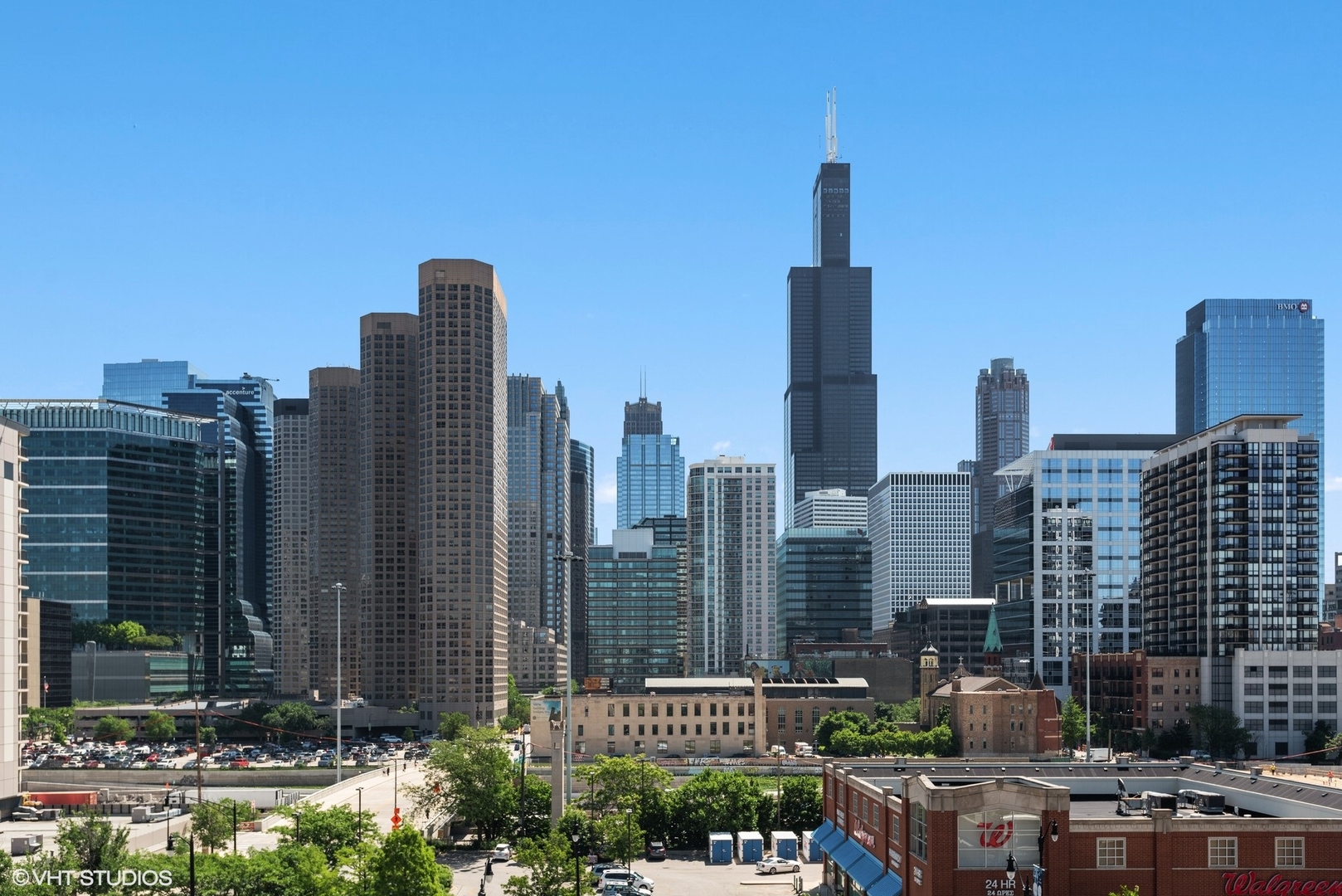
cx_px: 671
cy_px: 448
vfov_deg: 43.6
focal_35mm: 30
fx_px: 1119
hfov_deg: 61.9
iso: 100
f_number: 8
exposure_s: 1/2000
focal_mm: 30
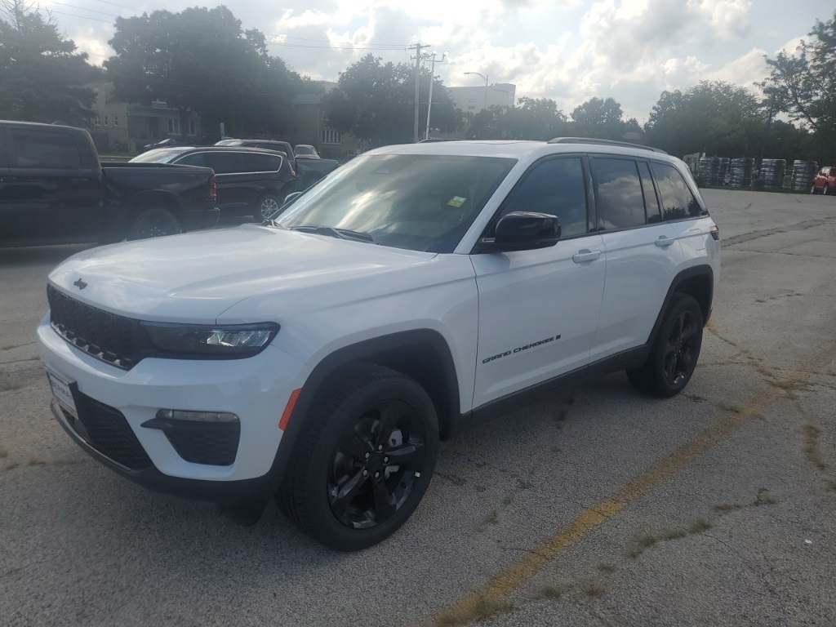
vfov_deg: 53.1
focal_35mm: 26
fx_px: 628
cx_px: 418
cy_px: 314
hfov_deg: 67.3
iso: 50
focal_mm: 4.3
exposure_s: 1/3707
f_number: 1.5
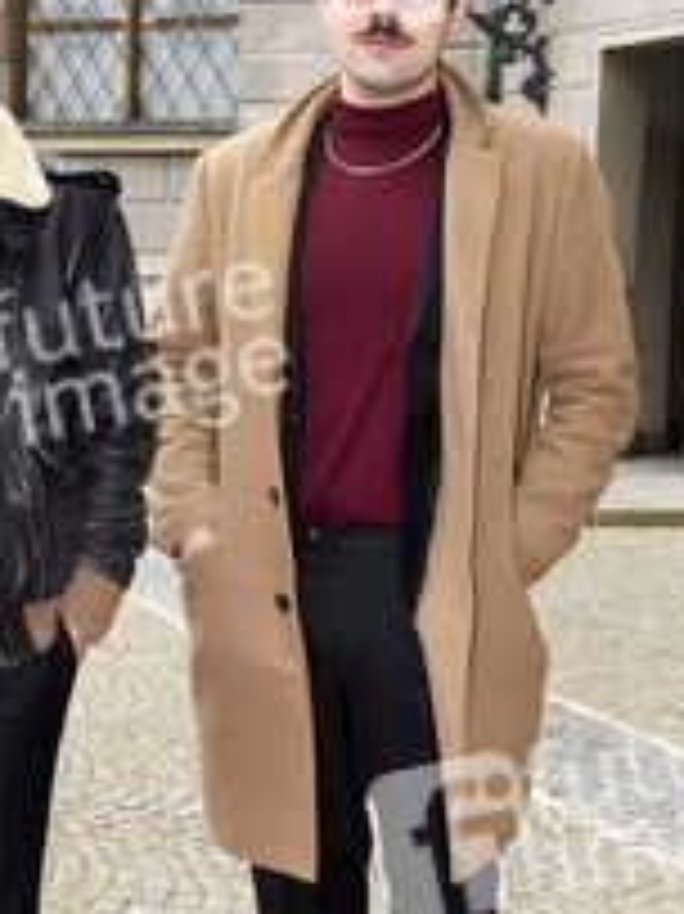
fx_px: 1899
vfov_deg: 26.9
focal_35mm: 72
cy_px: 594
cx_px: 189
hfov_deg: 20.3
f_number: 6.3
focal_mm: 38
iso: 640
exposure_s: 1/160
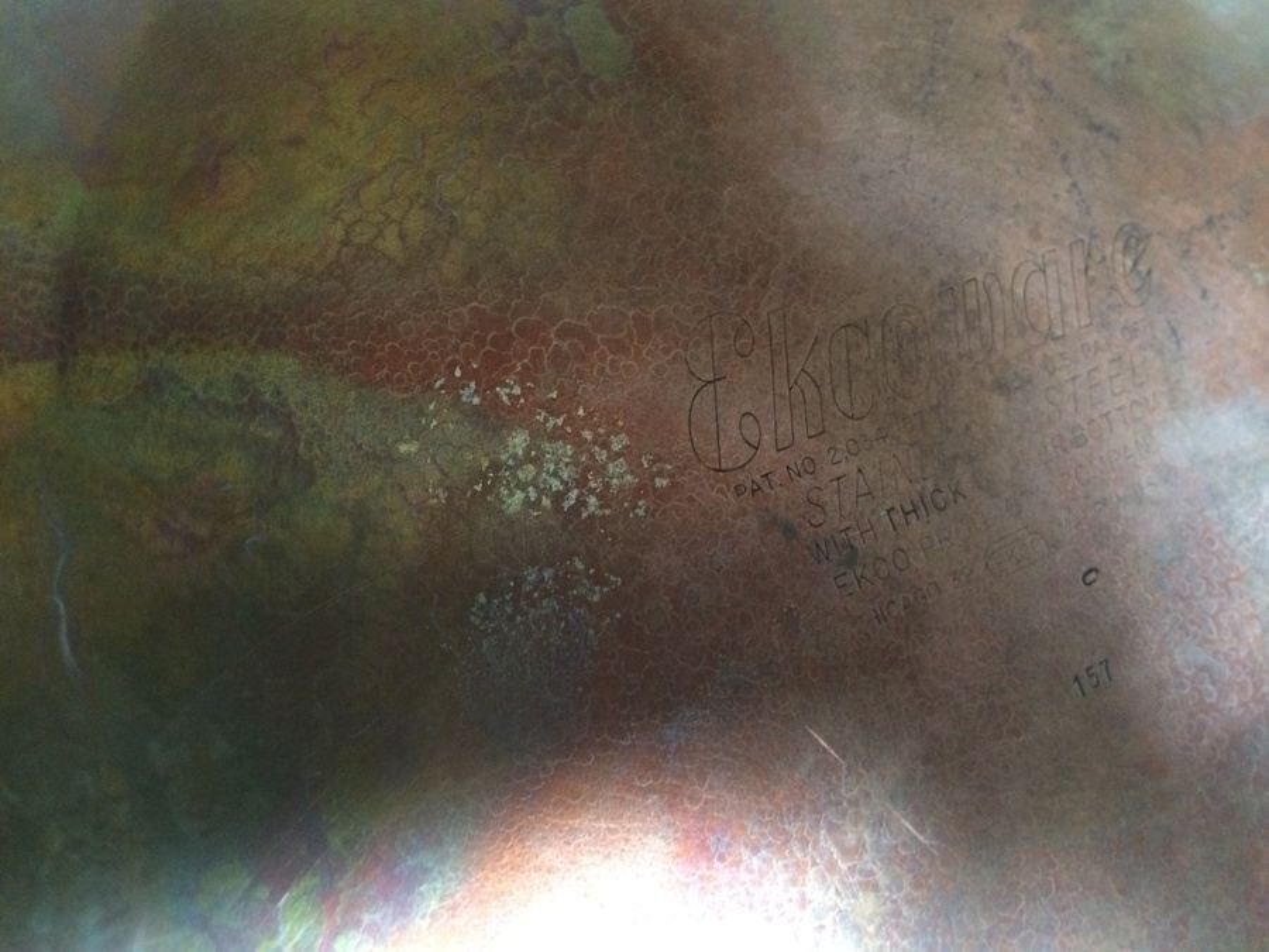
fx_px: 1100
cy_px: 476
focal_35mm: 30
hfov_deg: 60.0
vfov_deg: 46.8
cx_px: 634
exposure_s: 1/15
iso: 320
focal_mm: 4.12
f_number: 2.2
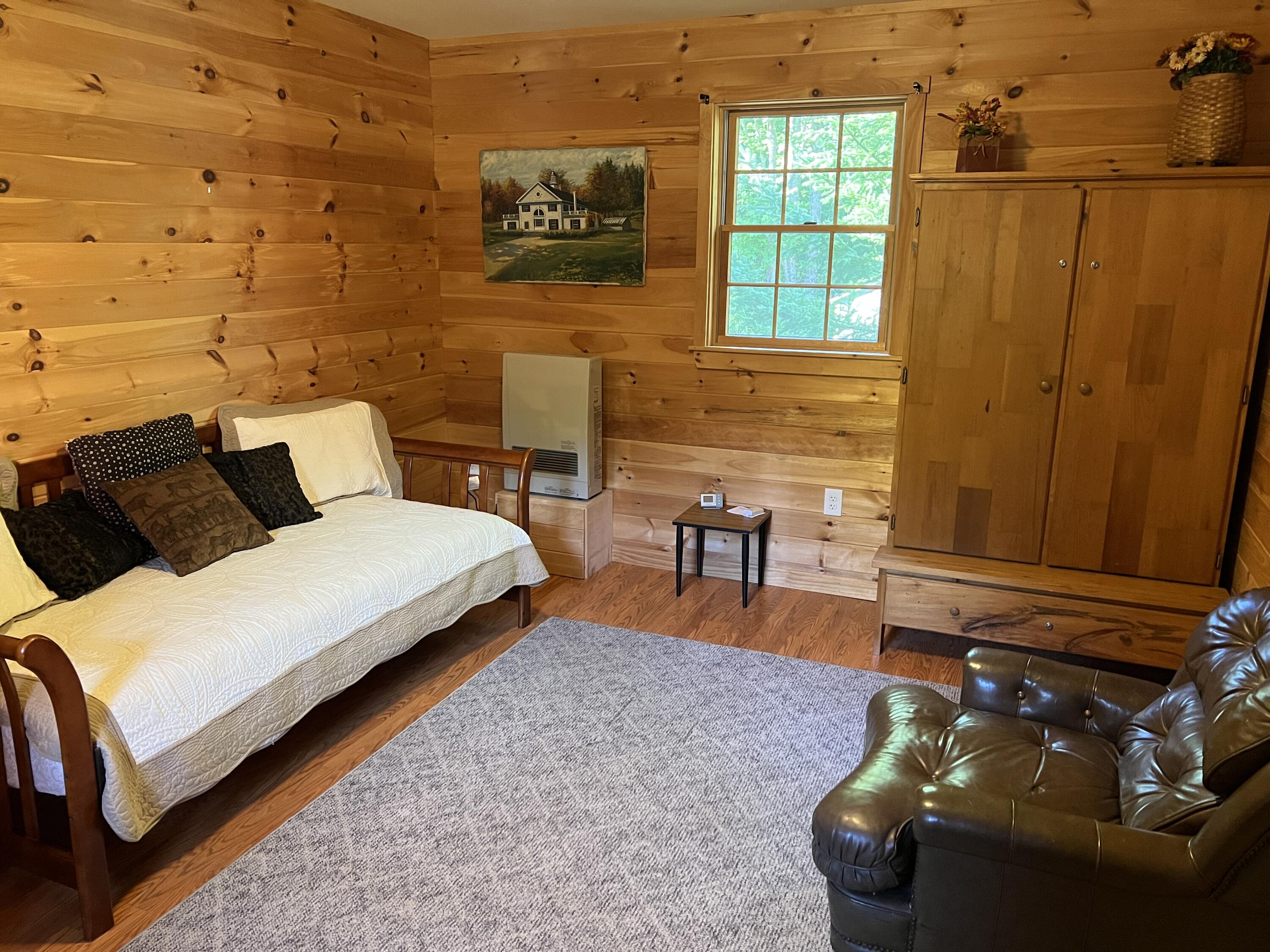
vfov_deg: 53.1
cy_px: 476
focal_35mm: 26
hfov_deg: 67.3
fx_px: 954
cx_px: 635
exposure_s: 1/60
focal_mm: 5.7
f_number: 1.5
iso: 500
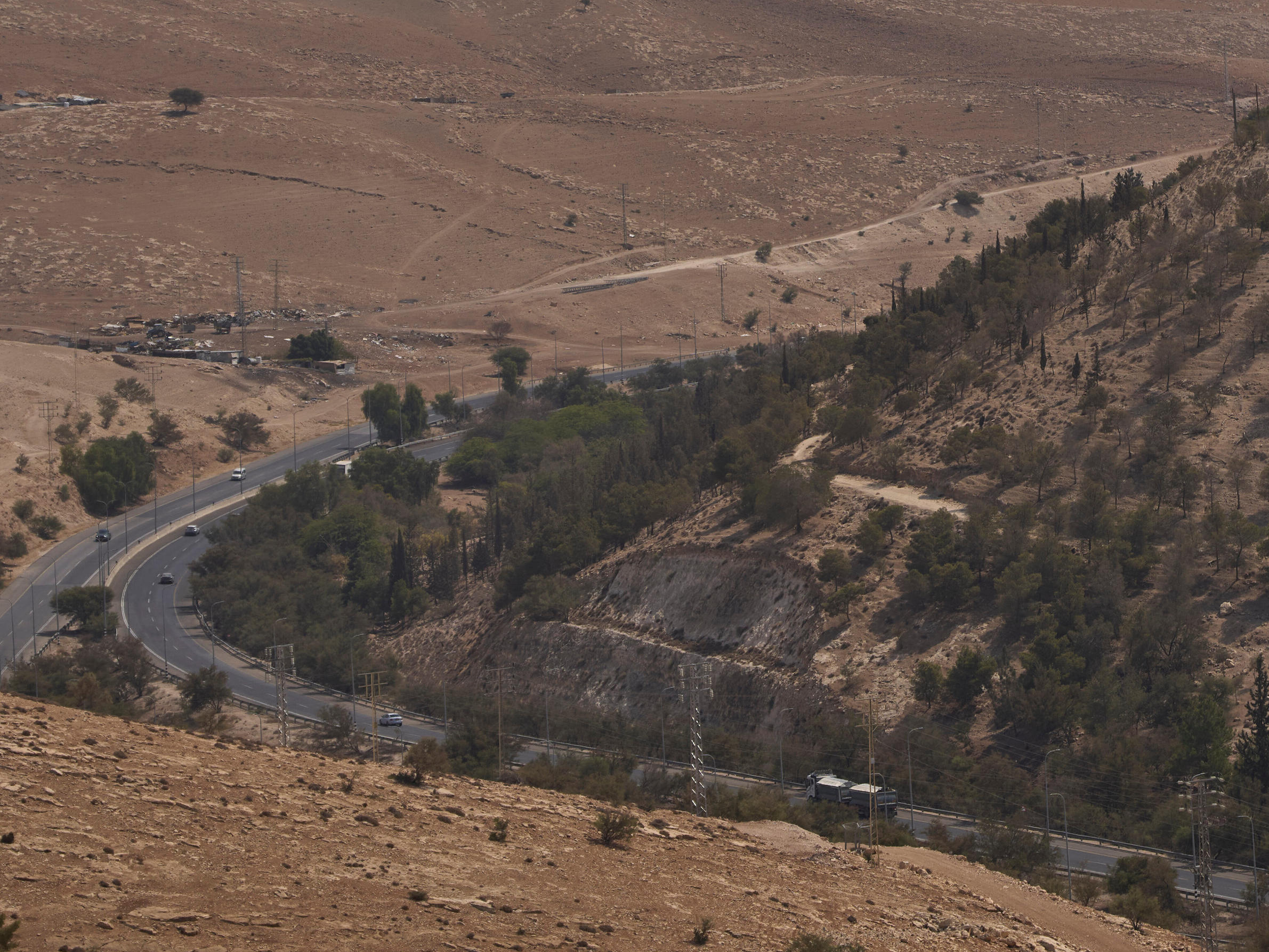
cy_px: 127
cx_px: 906
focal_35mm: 214
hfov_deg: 9.2
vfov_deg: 6.9
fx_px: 7845
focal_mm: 106
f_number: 3.5
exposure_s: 1/8000
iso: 200
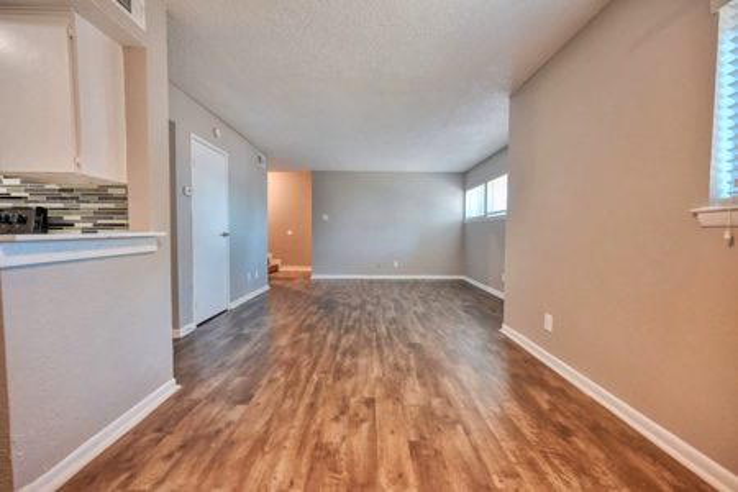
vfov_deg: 81.2
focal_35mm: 14
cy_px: 246
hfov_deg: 104.3
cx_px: 369
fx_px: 287
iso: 6400
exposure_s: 1/125
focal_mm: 14
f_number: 4
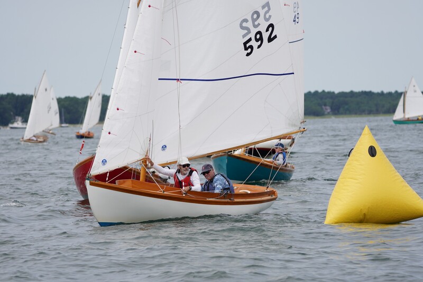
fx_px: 3172
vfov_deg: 5.1
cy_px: 141
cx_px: 212
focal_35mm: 270
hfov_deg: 7.6
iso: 200
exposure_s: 1/1250
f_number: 5.6
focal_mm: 180
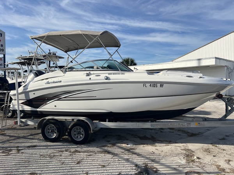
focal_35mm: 26
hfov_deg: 67.3
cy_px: 88
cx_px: 117
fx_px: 176
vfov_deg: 53.1
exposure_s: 1/5882
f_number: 1.5
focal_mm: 5.7
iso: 50
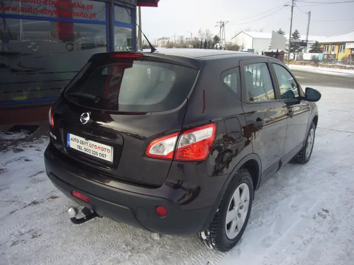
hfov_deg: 63.4
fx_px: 286
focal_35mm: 28
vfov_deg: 49.7
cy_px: 132
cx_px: 177
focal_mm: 4.6
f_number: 2.8
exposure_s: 1/500
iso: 80
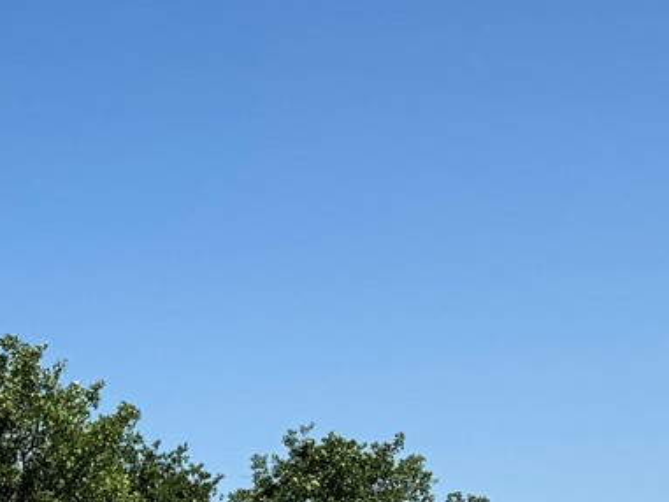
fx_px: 2339
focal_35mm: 121
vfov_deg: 11.5
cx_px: -690
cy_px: 867
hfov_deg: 13.7
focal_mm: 6.76
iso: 80
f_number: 1.78
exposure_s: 1/5348
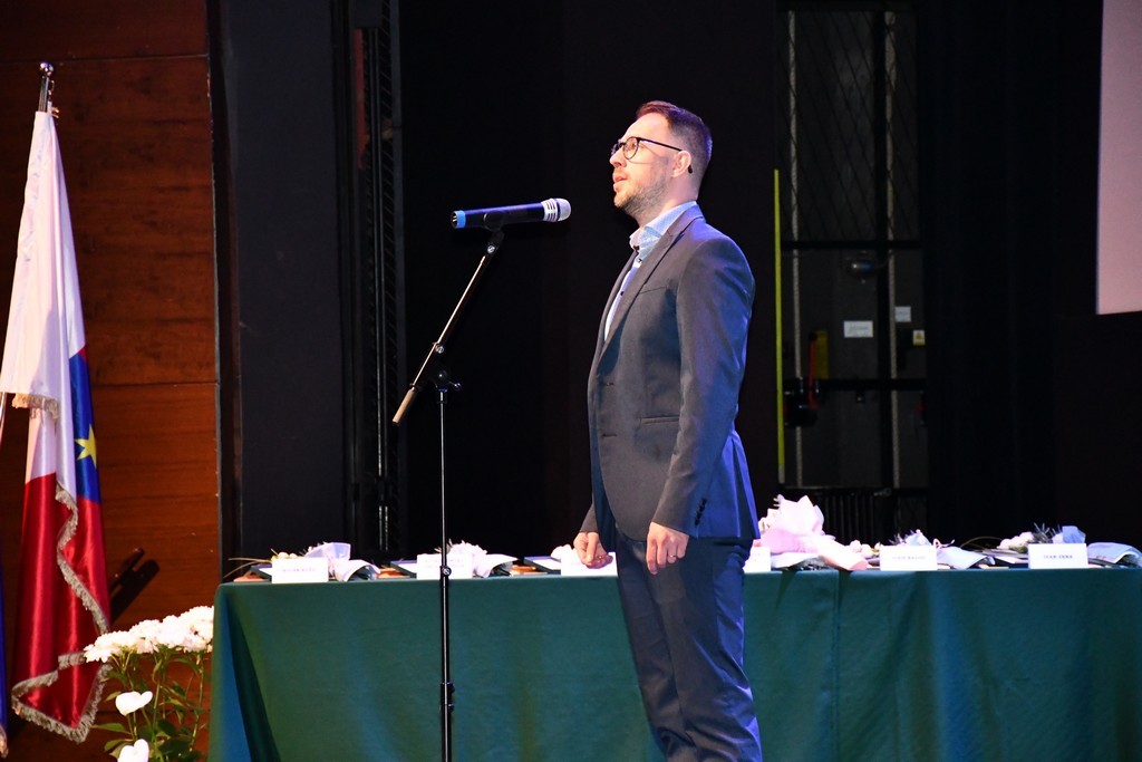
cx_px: 571
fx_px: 4505
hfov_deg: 14.4
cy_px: 381
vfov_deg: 9.7
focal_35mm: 142
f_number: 5.3
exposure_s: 1/60
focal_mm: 95
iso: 6400
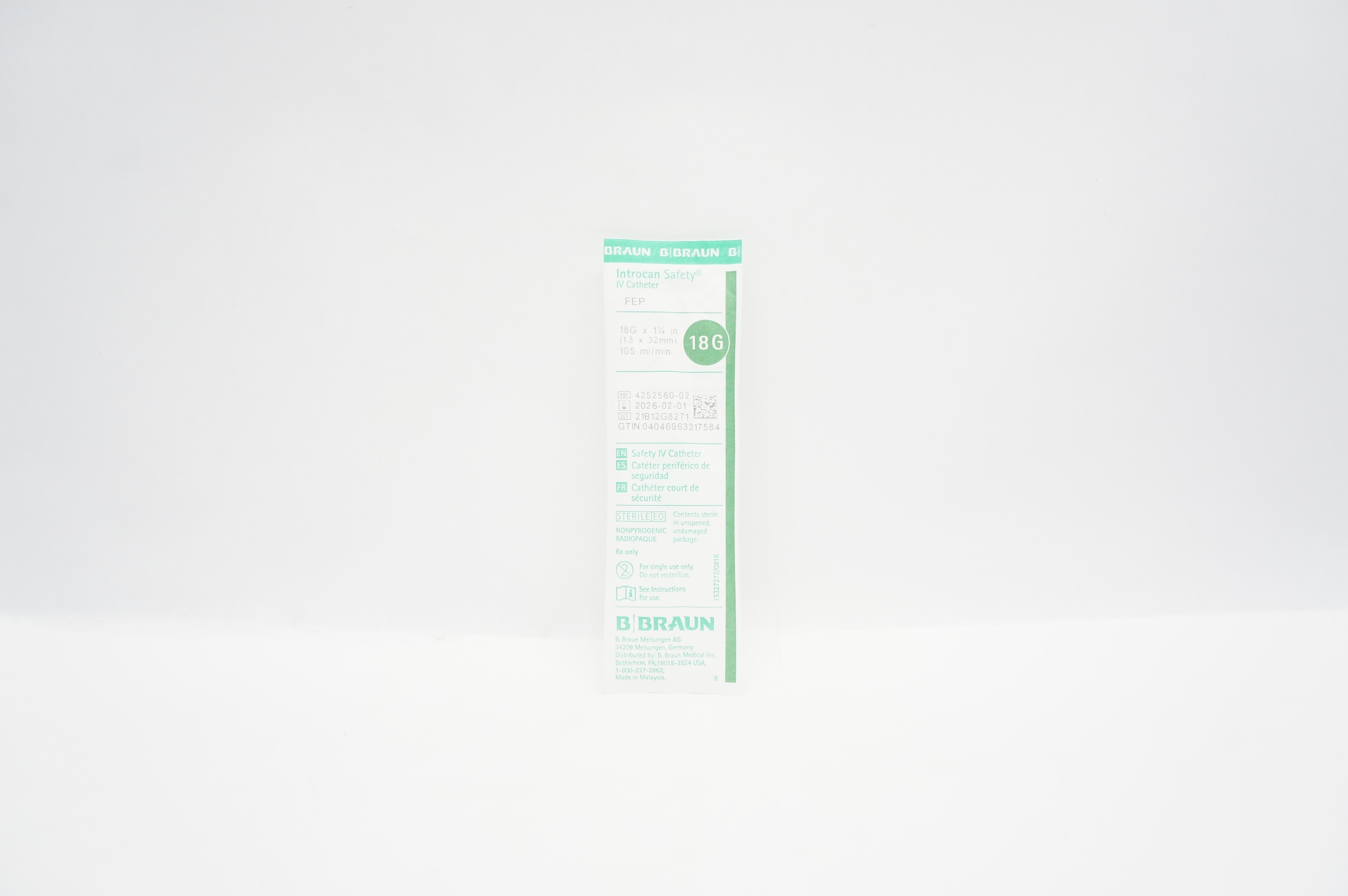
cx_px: 674
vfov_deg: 47.8
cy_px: 448
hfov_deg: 67.4
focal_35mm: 27
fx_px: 1010
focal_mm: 18
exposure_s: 1/60
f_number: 6.3
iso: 800
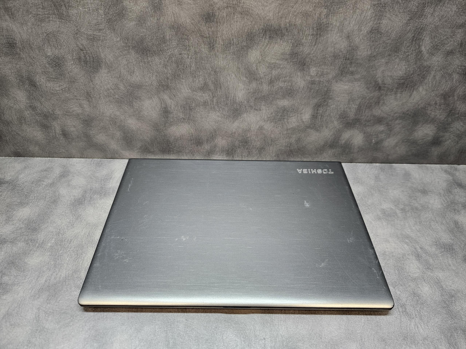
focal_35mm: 23
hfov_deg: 73.9
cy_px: 174
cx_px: 233
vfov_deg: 58.9
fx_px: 310
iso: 160
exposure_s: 1/100
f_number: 1.8
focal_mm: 5.4
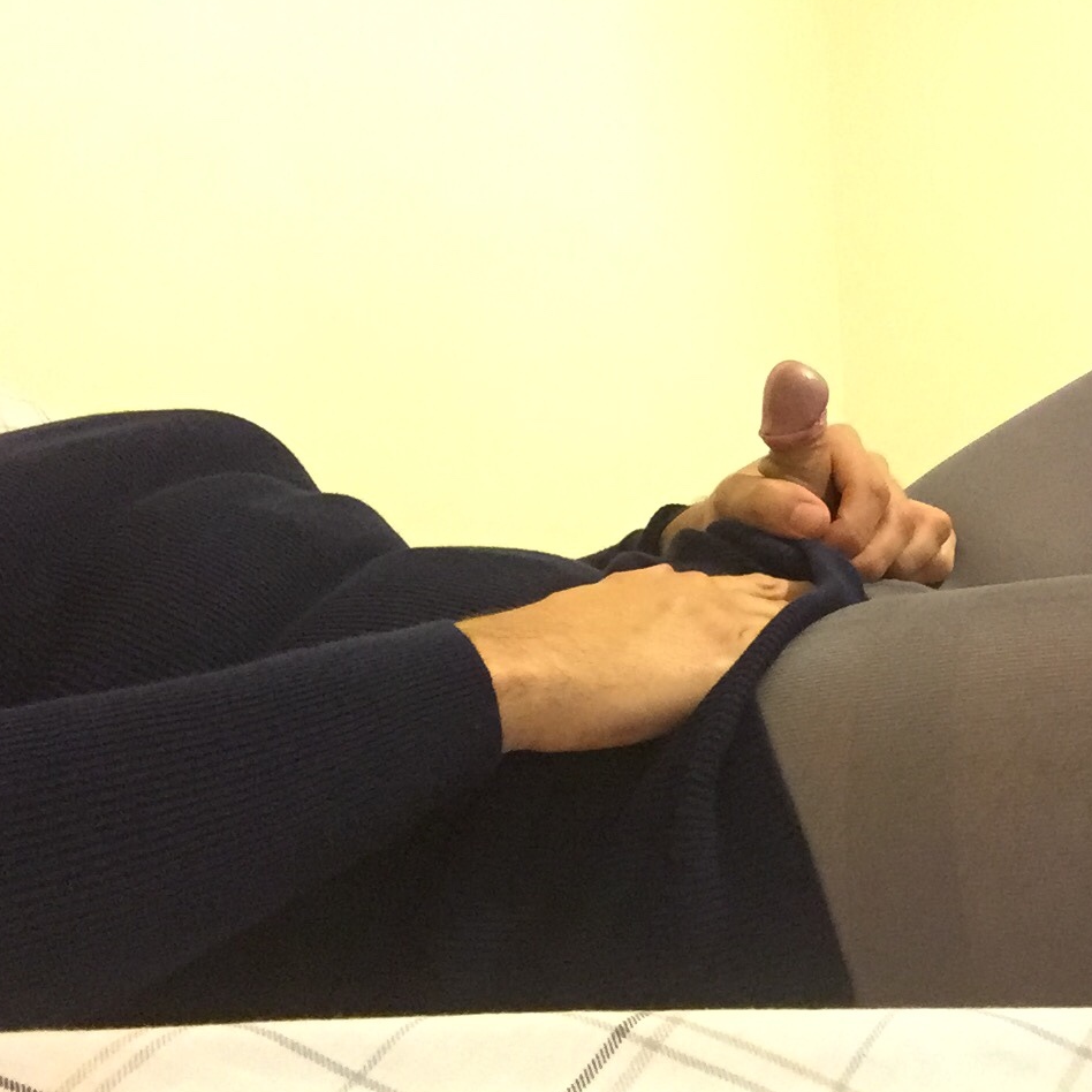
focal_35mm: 37
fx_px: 1321
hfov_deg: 44.5
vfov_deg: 44.9
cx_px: 691
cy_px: 547
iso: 640
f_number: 2.2
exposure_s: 1/15
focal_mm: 2.65
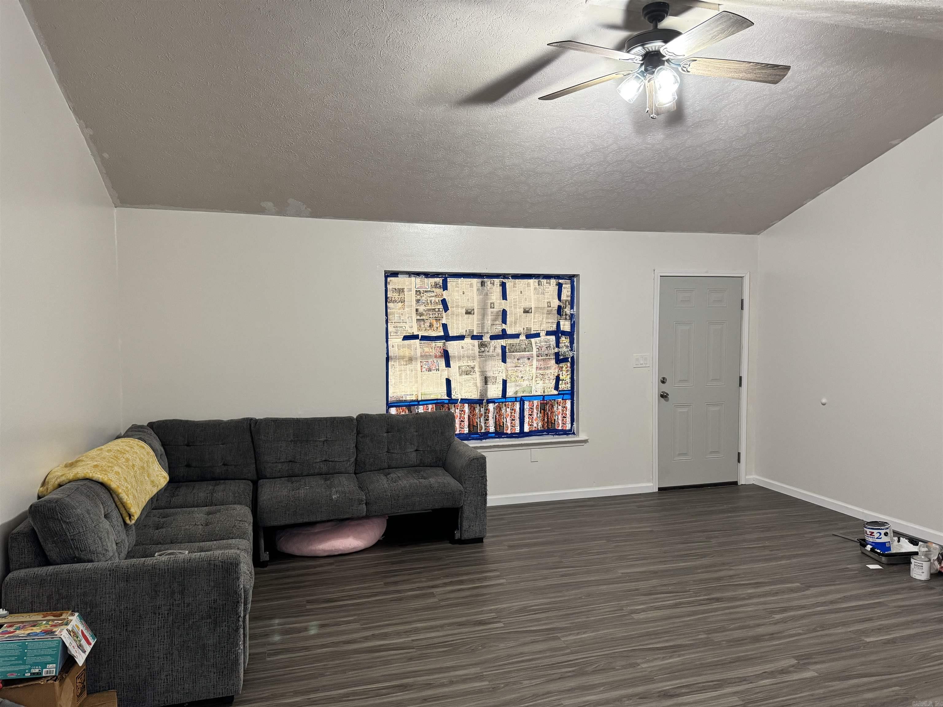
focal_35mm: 24
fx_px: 654
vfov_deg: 56.8
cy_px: 354
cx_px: 472
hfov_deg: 71.6
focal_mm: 6.76
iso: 400
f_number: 1.78
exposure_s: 1/60
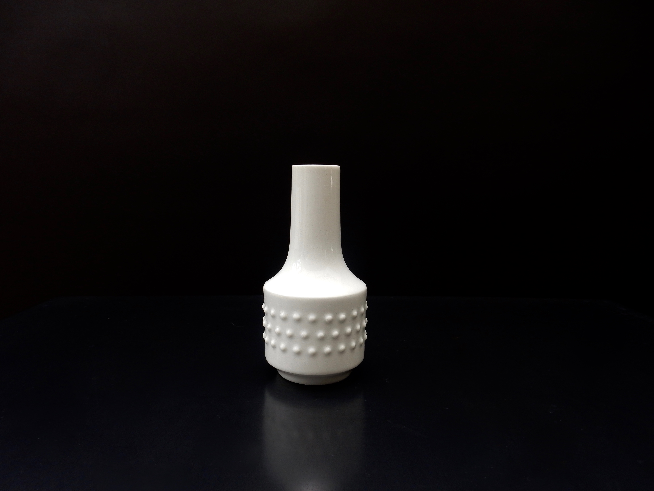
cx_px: 327
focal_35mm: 25
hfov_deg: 69.4
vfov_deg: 54.9
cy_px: 246
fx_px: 472
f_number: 4
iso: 125
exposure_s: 1/13
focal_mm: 4.5
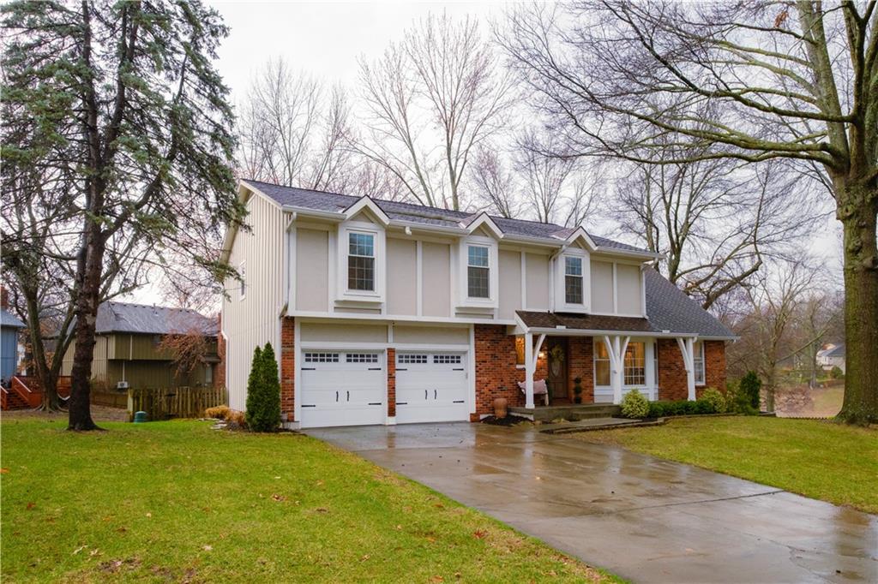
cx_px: 439
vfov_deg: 57.2
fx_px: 536
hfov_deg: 78.6
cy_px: 292
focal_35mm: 22
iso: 1600
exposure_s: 1/100
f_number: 5.6
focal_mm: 14.5
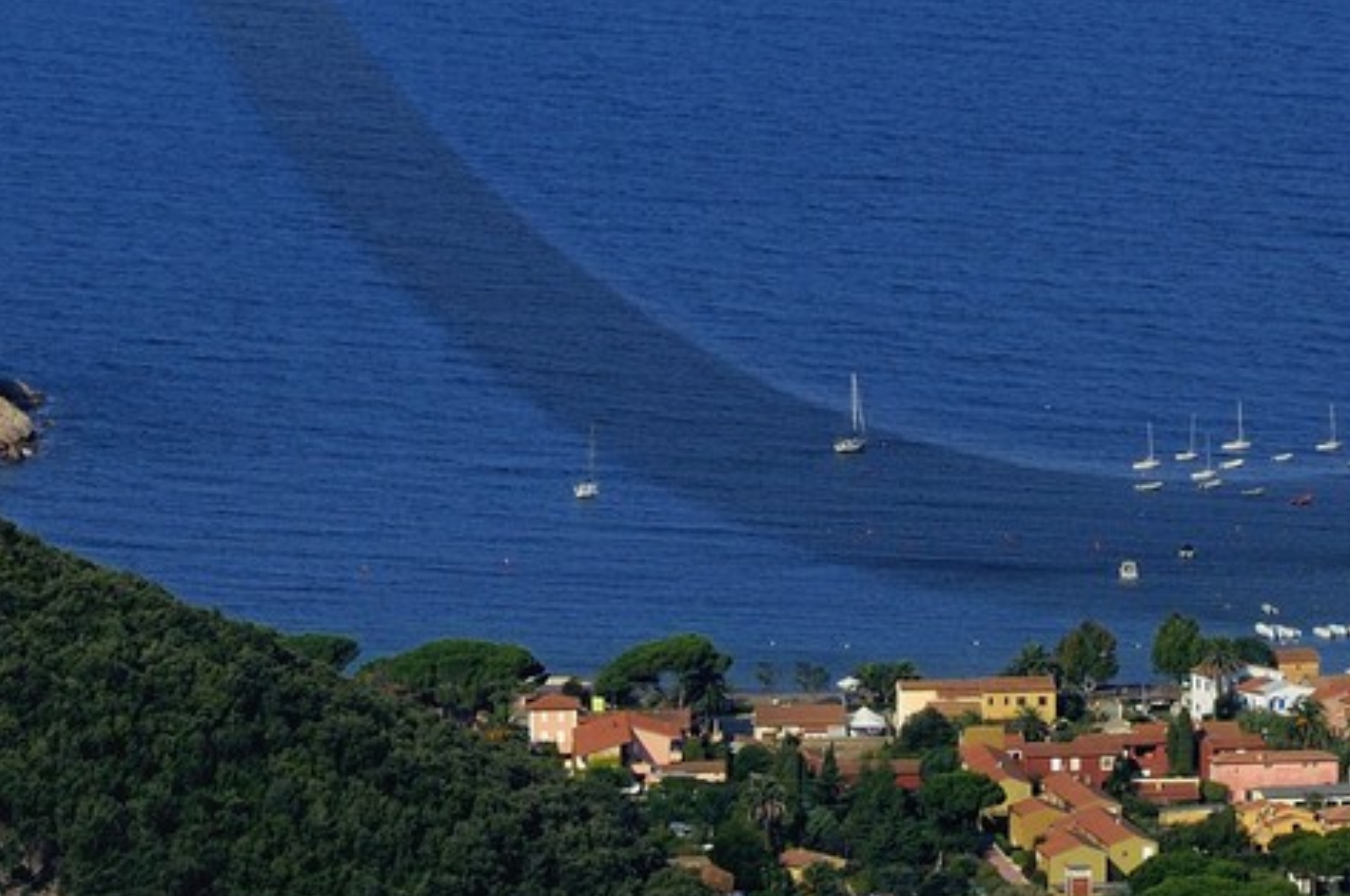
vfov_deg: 3.2
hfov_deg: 4.9
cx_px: 1216
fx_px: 15841
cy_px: -565
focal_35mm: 423
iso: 200
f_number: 13
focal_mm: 125
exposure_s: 1/250
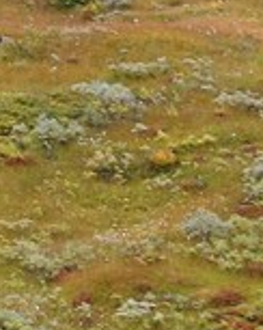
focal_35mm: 570
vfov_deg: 3.4
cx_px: 1334
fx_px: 5557
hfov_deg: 2.6
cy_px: 548
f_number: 4
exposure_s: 1/125
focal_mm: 58
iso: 400
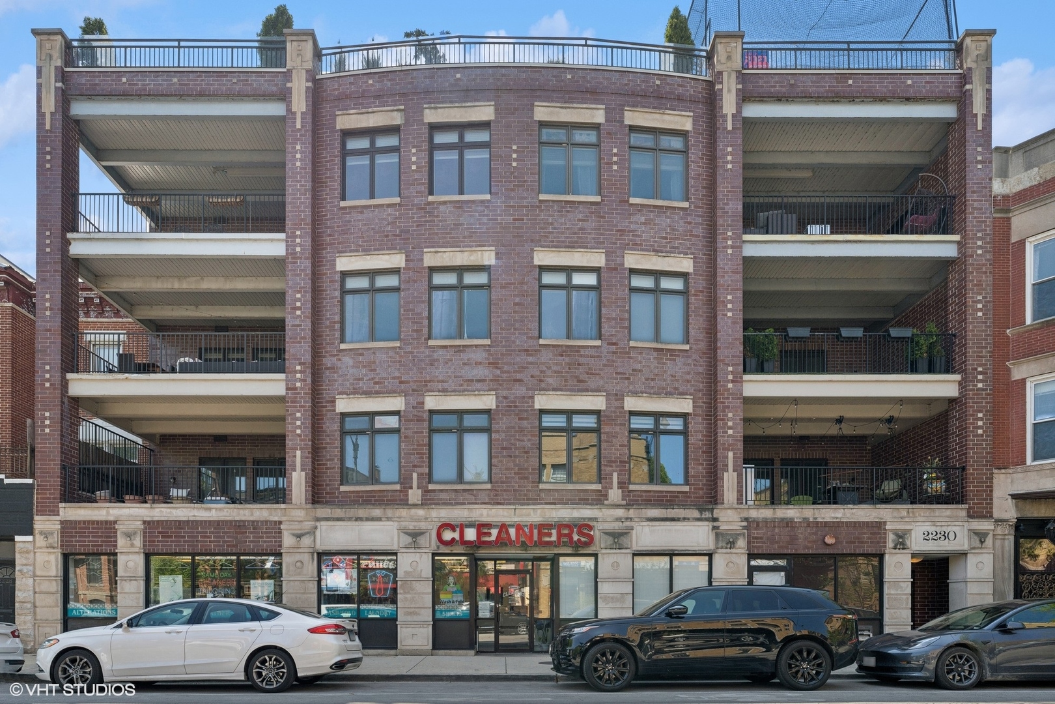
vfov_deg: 70.4
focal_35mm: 17
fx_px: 498
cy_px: 352
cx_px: 528
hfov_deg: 93.3
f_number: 8
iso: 320
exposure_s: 1/400
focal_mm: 17
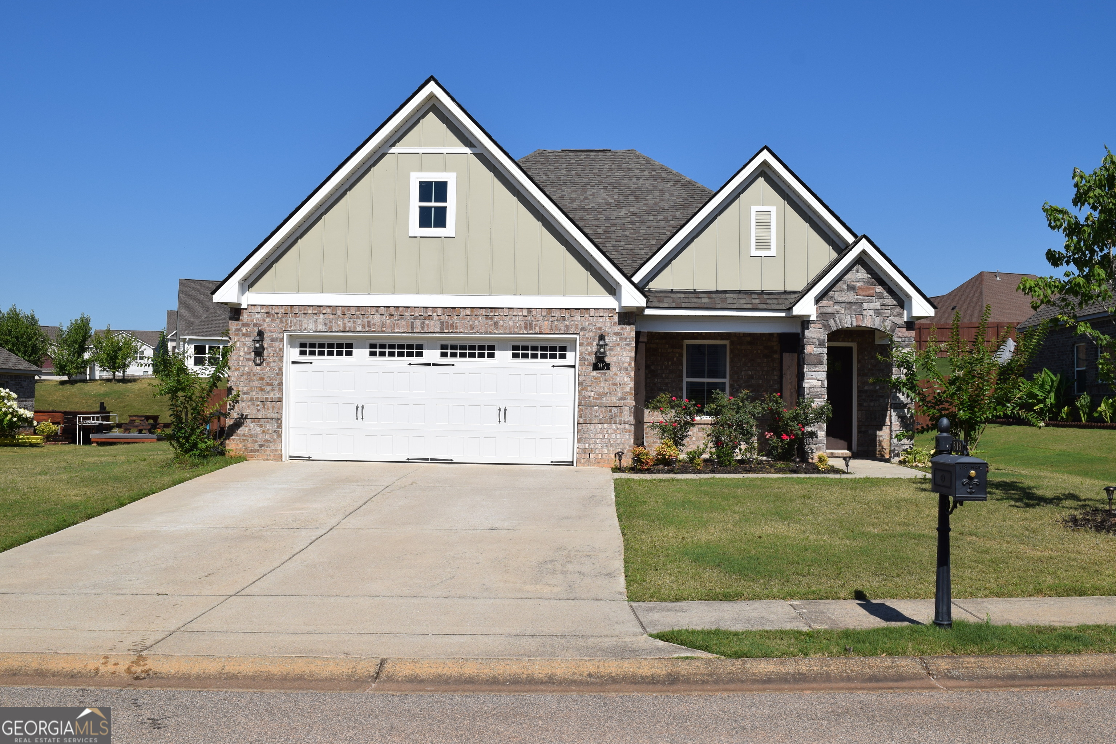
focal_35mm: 36
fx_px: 1116
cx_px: 558
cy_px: 372
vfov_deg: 36.9
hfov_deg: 53.1
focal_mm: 24
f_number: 11
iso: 200
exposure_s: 1/500
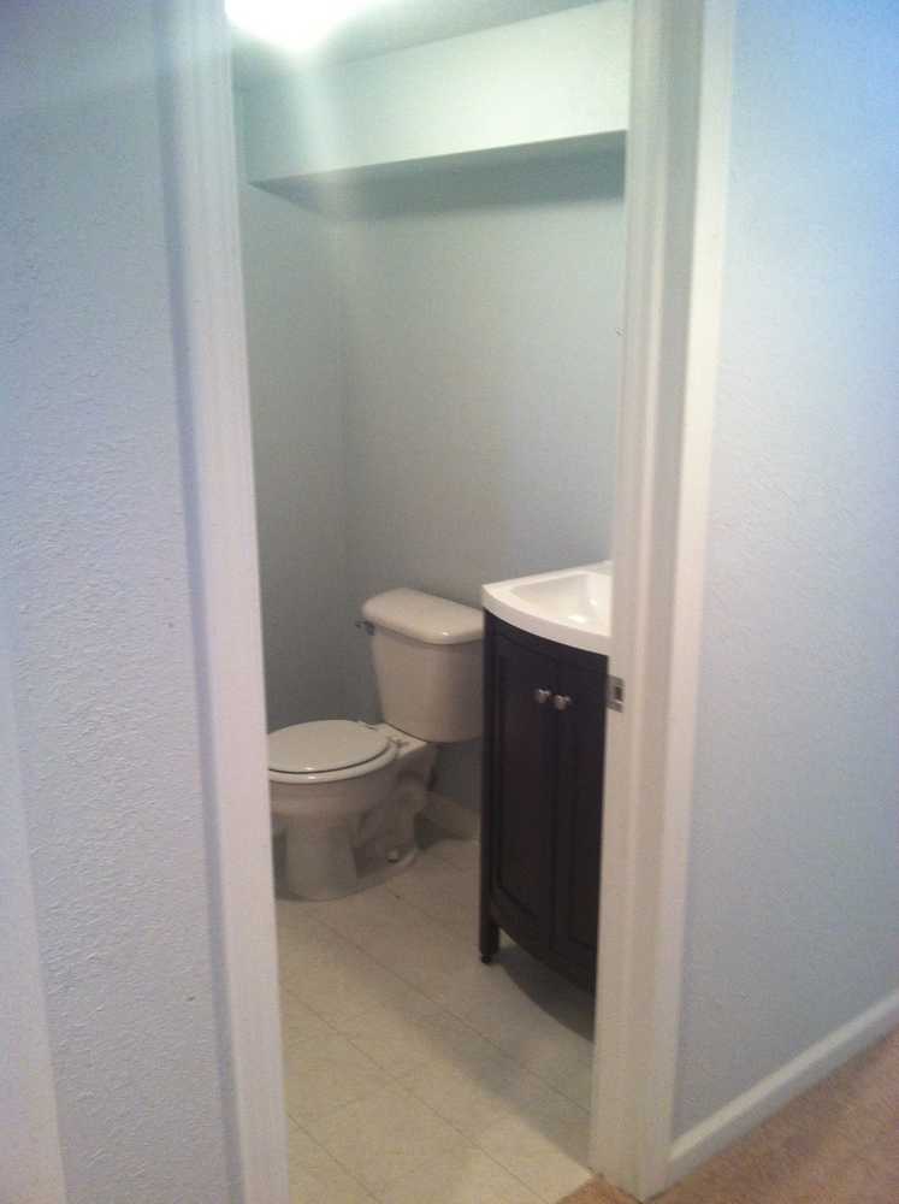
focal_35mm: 35
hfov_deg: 40.6
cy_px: 602
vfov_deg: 52.7
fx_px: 1215
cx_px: 450
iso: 160
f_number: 2.8
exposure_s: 1/17
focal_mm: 3.85
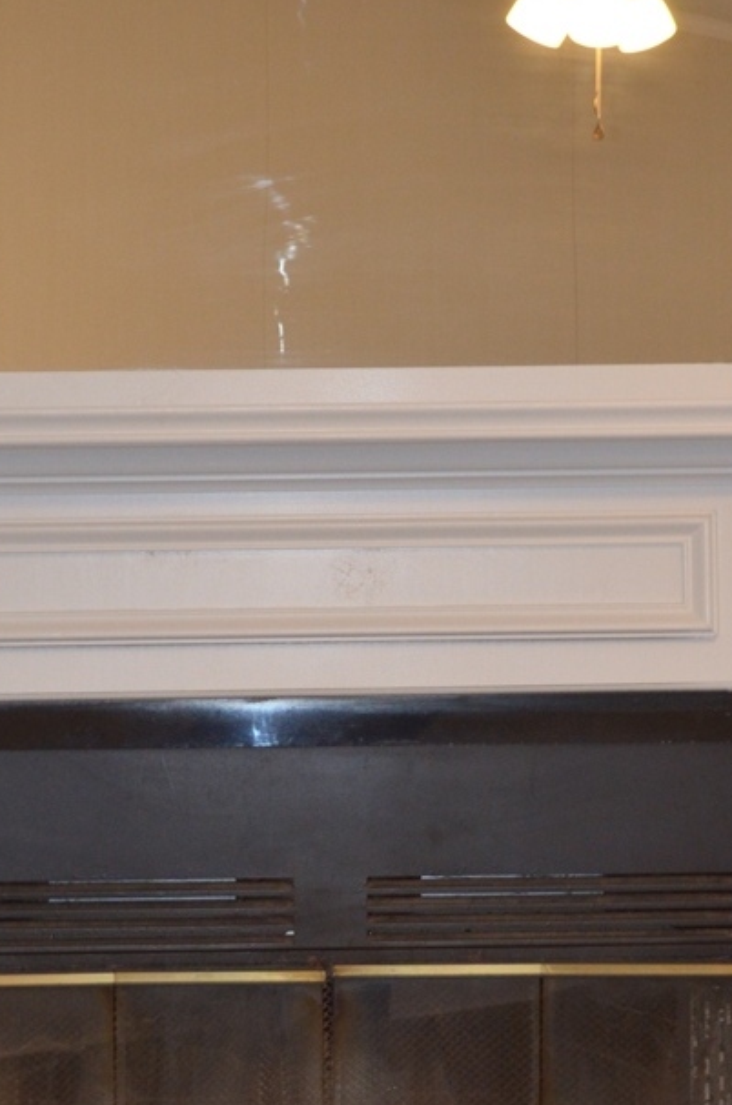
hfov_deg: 14.3
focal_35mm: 95
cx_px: 369
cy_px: 522
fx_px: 2911
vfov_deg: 21.5
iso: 800
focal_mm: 26
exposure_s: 1/30
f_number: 4.2
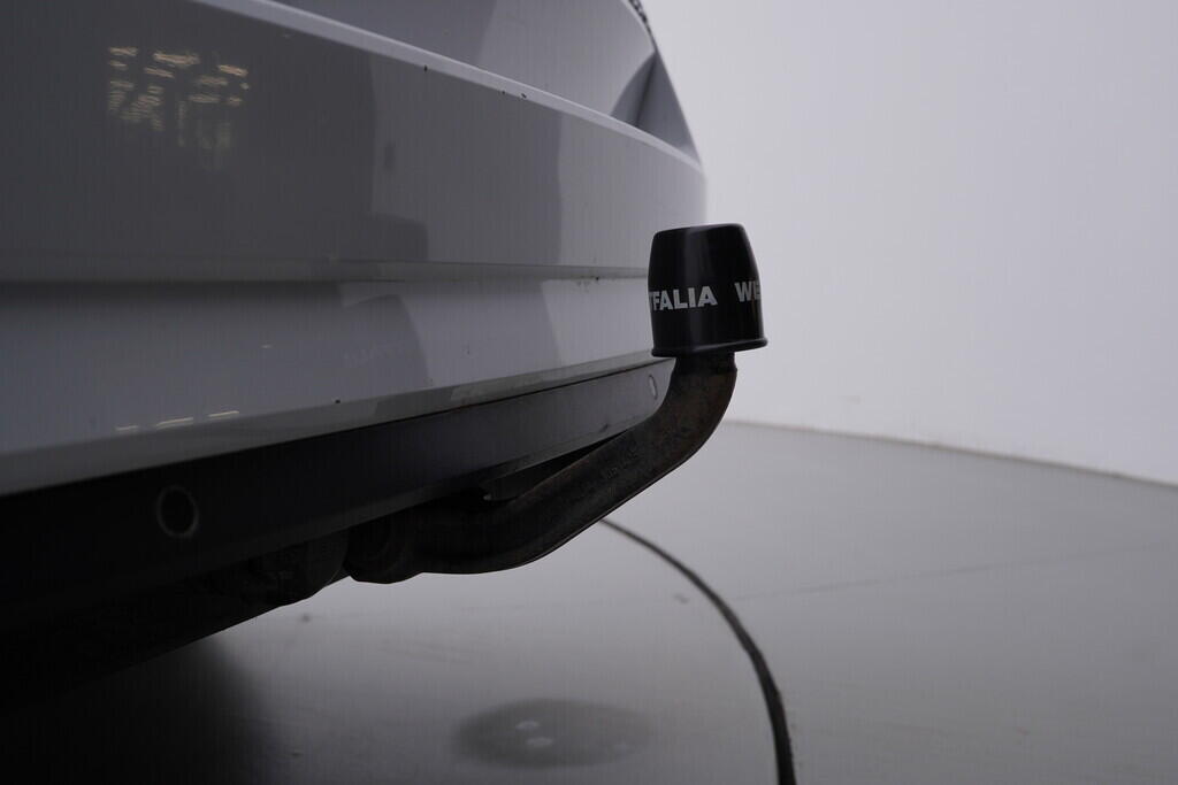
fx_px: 1178
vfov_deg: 36.9
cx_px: 589
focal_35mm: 36
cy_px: 392
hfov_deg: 53.1
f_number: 4.5
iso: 125
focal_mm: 24
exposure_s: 1/100
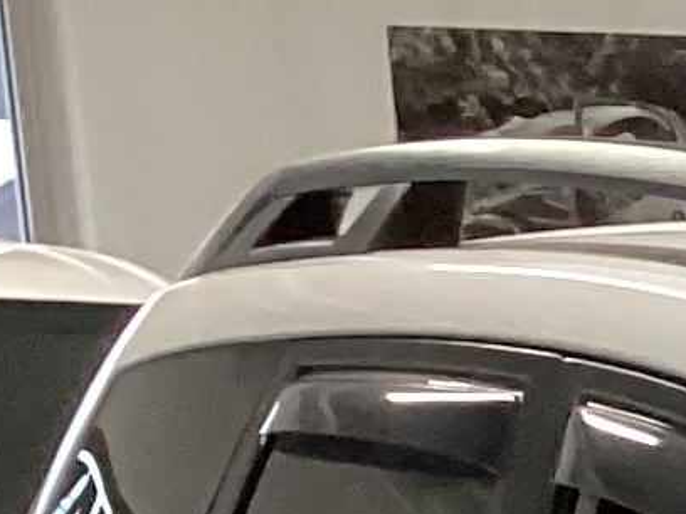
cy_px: 1907
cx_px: 2156
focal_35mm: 248
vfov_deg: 5.4
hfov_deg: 7.0
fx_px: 4915
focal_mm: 3.3
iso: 160
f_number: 2.4
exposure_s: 1/50
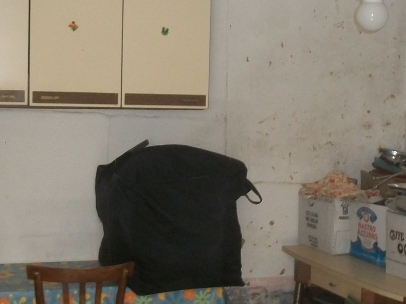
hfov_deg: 26.3
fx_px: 868
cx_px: 226
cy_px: 205
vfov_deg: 19.8
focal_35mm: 74
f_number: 2.9
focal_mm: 5.7
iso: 160
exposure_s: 1/30
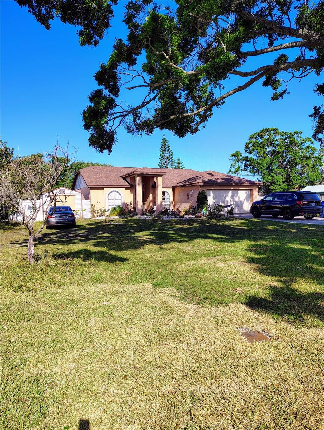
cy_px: 215
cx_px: 162
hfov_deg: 56.9
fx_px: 299
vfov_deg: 71.5
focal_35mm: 24
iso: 100
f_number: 1.8
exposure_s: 1/588
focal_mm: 5.56
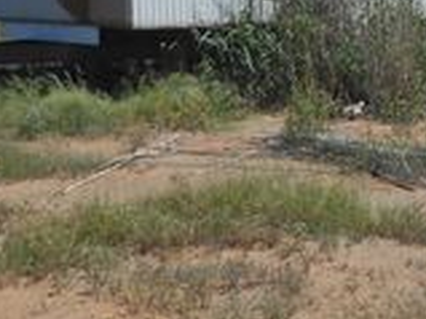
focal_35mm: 82
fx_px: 1008
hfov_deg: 23.4
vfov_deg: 17.9
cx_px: 354
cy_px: 103
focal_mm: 4.6
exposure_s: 1/1600
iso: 80
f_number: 3.2
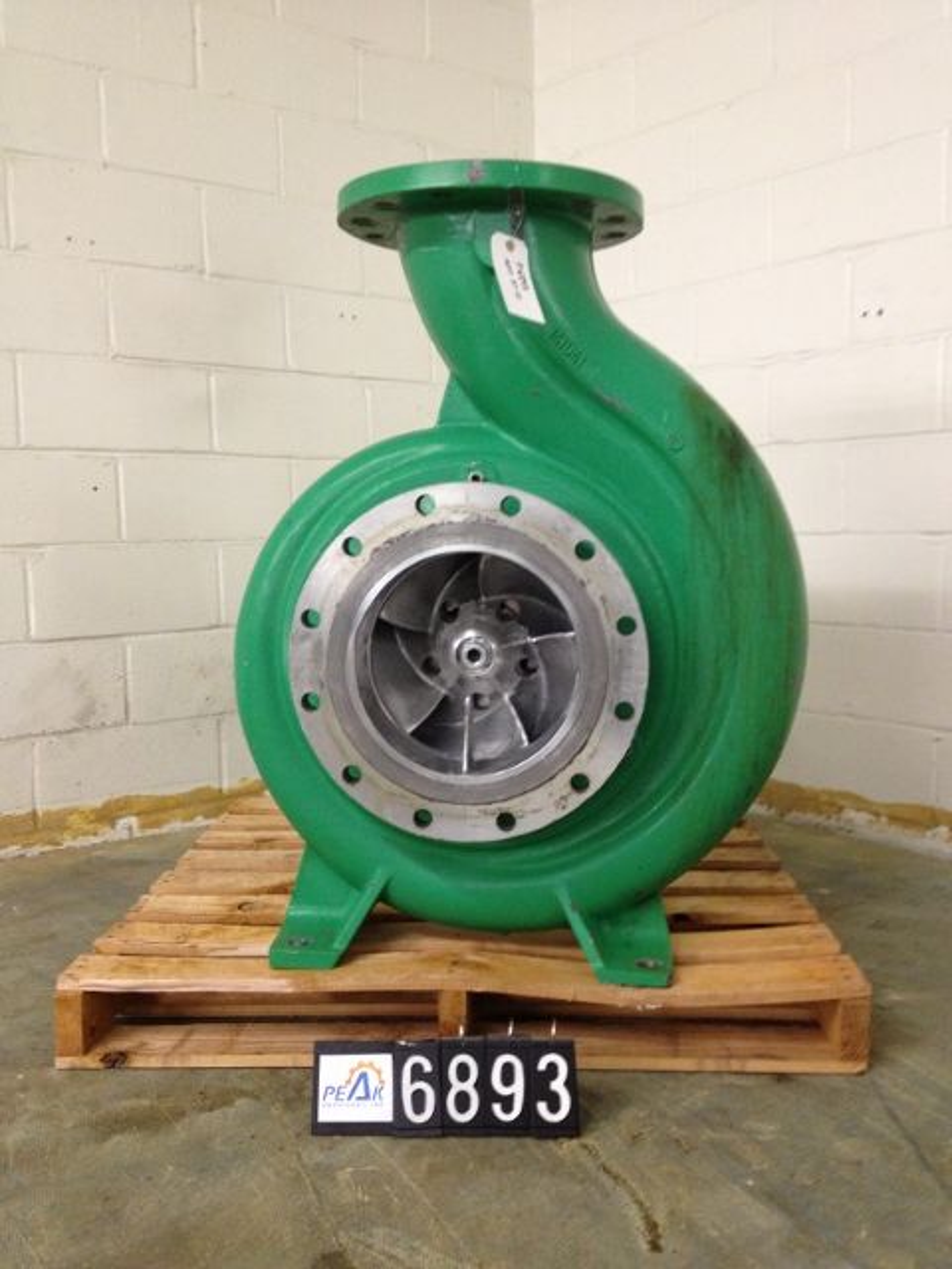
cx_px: 476
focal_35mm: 35
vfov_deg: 52.6
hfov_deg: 40.7
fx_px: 1283
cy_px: 634
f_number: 2.4
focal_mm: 4.28
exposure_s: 1/20
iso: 200
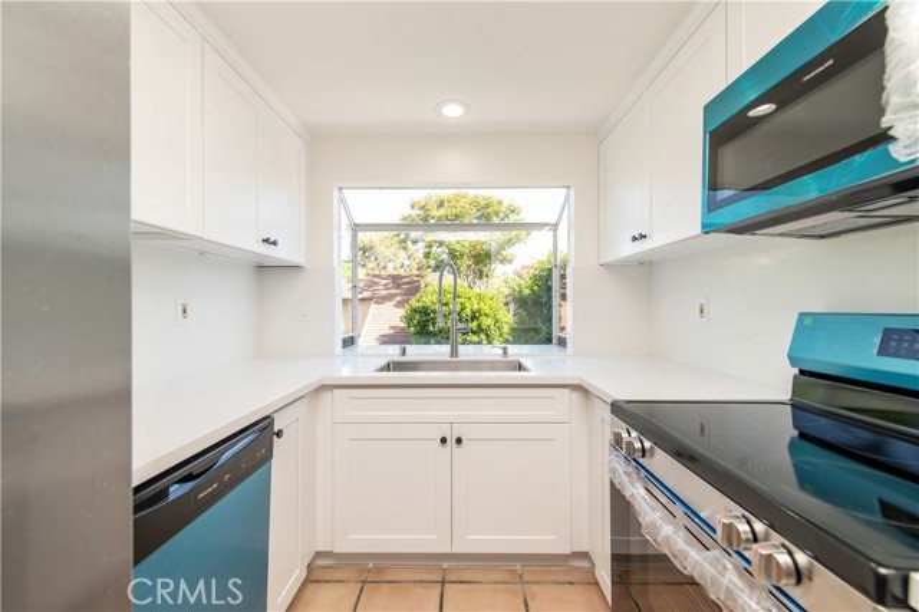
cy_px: 306
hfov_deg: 104.3
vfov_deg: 81.1
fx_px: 357
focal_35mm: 14
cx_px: 460
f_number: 5.6
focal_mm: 14
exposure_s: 1/125
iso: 200
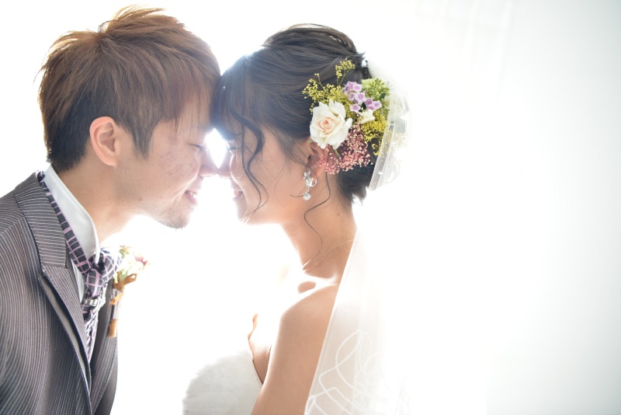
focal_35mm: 34
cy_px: 208
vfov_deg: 38.9
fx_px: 587
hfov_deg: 55.8
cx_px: 310
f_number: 2.8
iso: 800
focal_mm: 34
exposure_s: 1/40
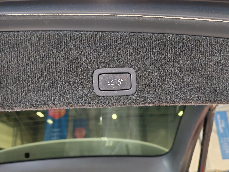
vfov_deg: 41.8
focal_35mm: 34
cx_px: 114
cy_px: 86
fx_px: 225
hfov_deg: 54.0
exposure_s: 1/100
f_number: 1.9
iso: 1319
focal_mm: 6.12
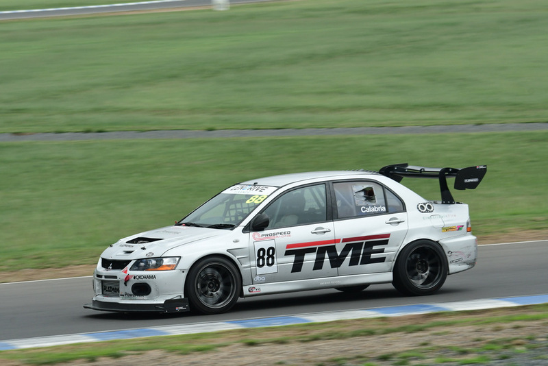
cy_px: 183
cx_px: 274
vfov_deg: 6.8
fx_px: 3083
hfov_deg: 10.2
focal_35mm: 202
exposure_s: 1/250
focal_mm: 135
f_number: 11
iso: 800
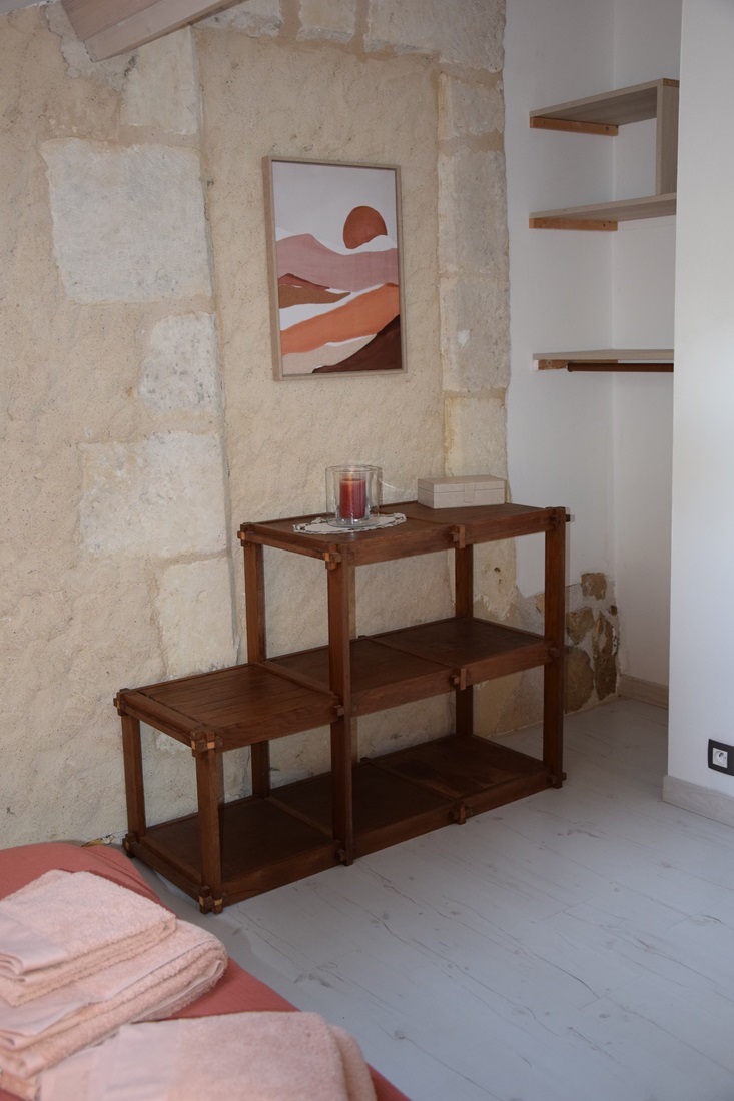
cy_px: 550
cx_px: 367
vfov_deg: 51.3
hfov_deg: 35.5
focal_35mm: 38
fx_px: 1147
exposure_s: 1/60
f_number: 4
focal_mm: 25
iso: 900
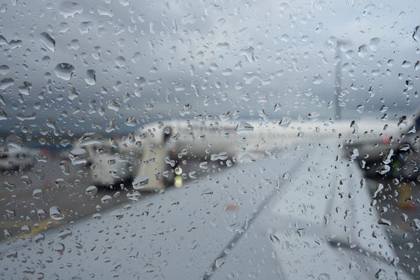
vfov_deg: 35.9
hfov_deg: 51.9
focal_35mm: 37
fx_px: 432
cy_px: 140
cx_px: 210
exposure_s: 1/125
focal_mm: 37
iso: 400
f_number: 13
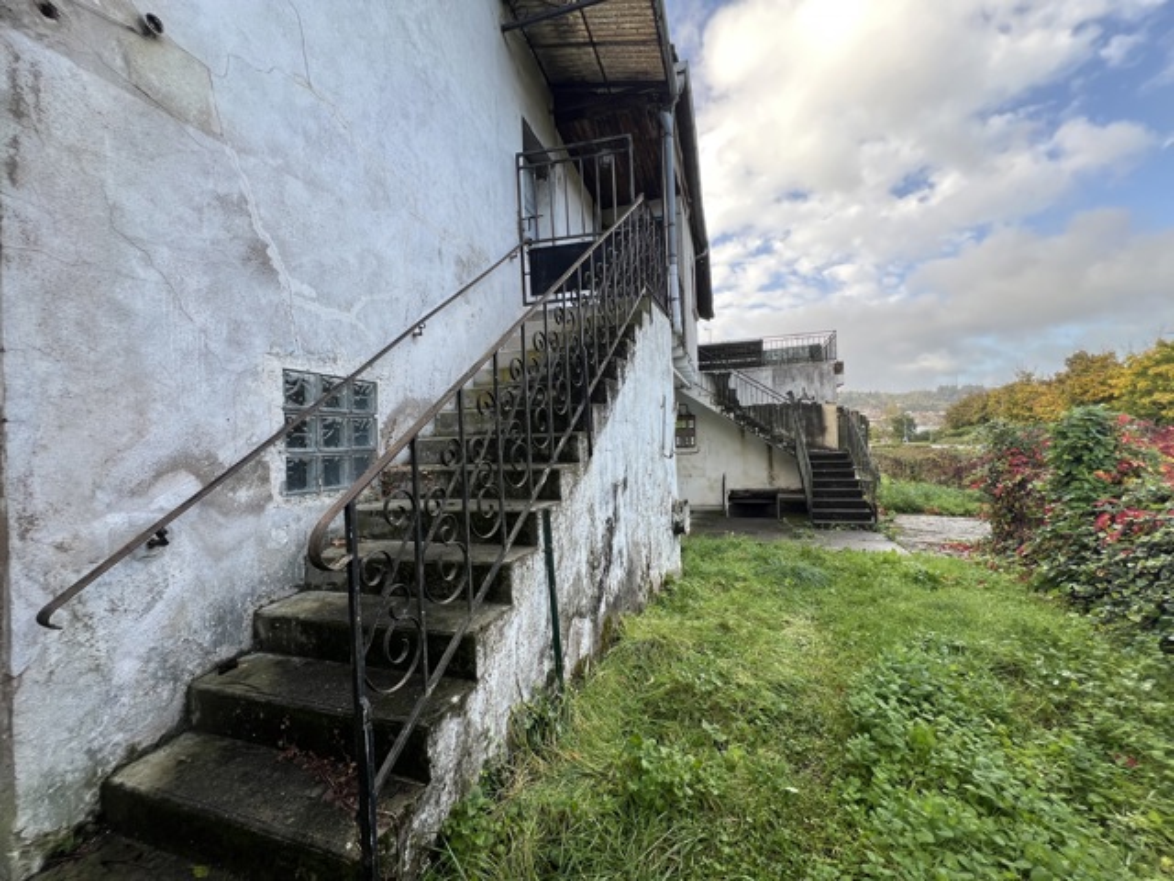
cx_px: 587
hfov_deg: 106.2
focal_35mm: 13
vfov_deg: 89.9
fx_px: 441
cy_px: 440
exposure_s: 1/140
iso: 32
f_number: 1.8
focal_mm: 1.57
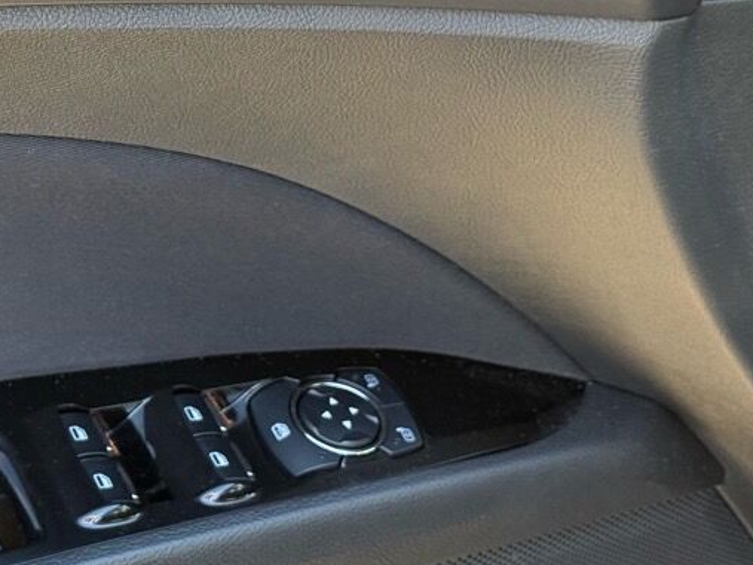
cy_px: 70
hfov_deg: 20.0
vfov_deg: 15.1
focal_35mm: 97
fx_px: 2110
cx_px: 134
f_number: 1.78
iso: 100
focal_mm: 6.76
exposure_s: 1/110
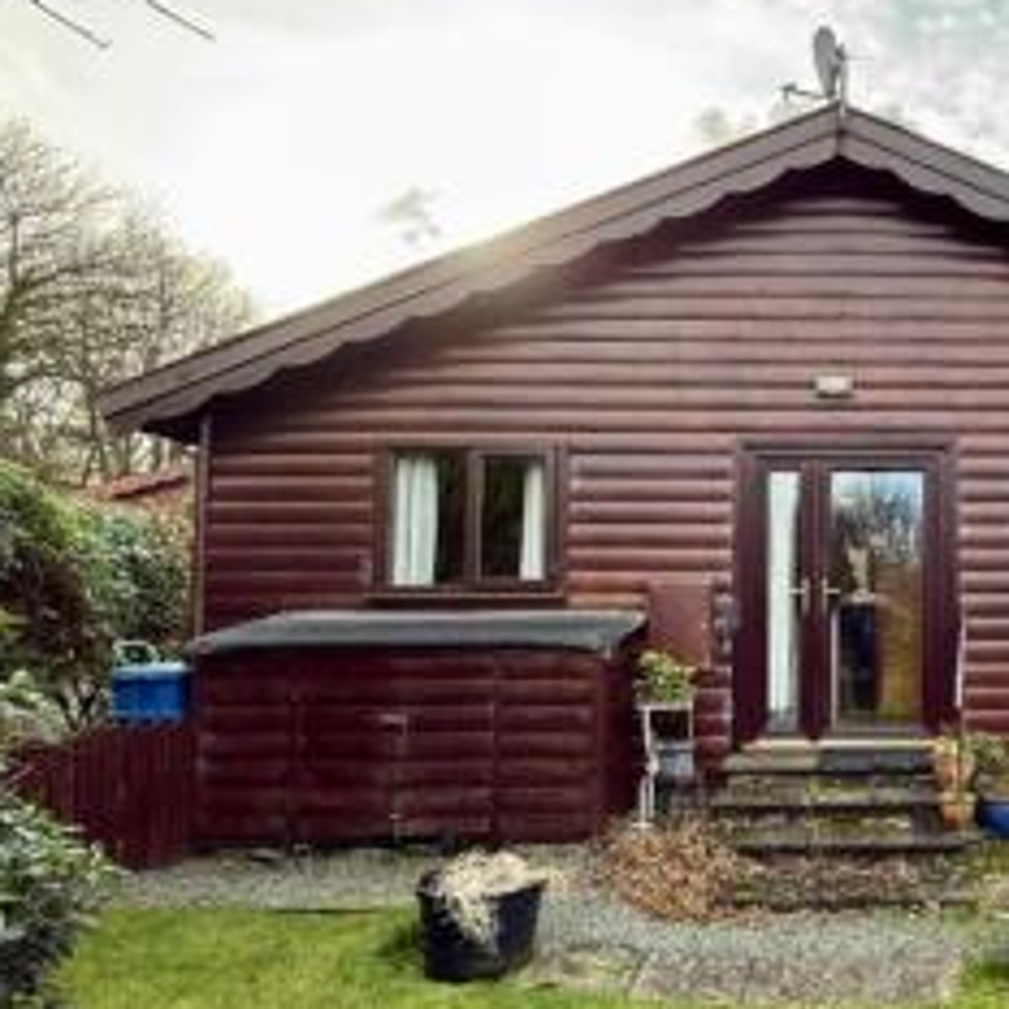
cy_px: 539
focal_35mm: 31
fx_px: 1022
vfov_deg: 52.5
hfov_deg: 47.7
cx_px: 890
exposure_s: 1/243
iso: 64
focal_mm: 2.22
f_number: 2.2
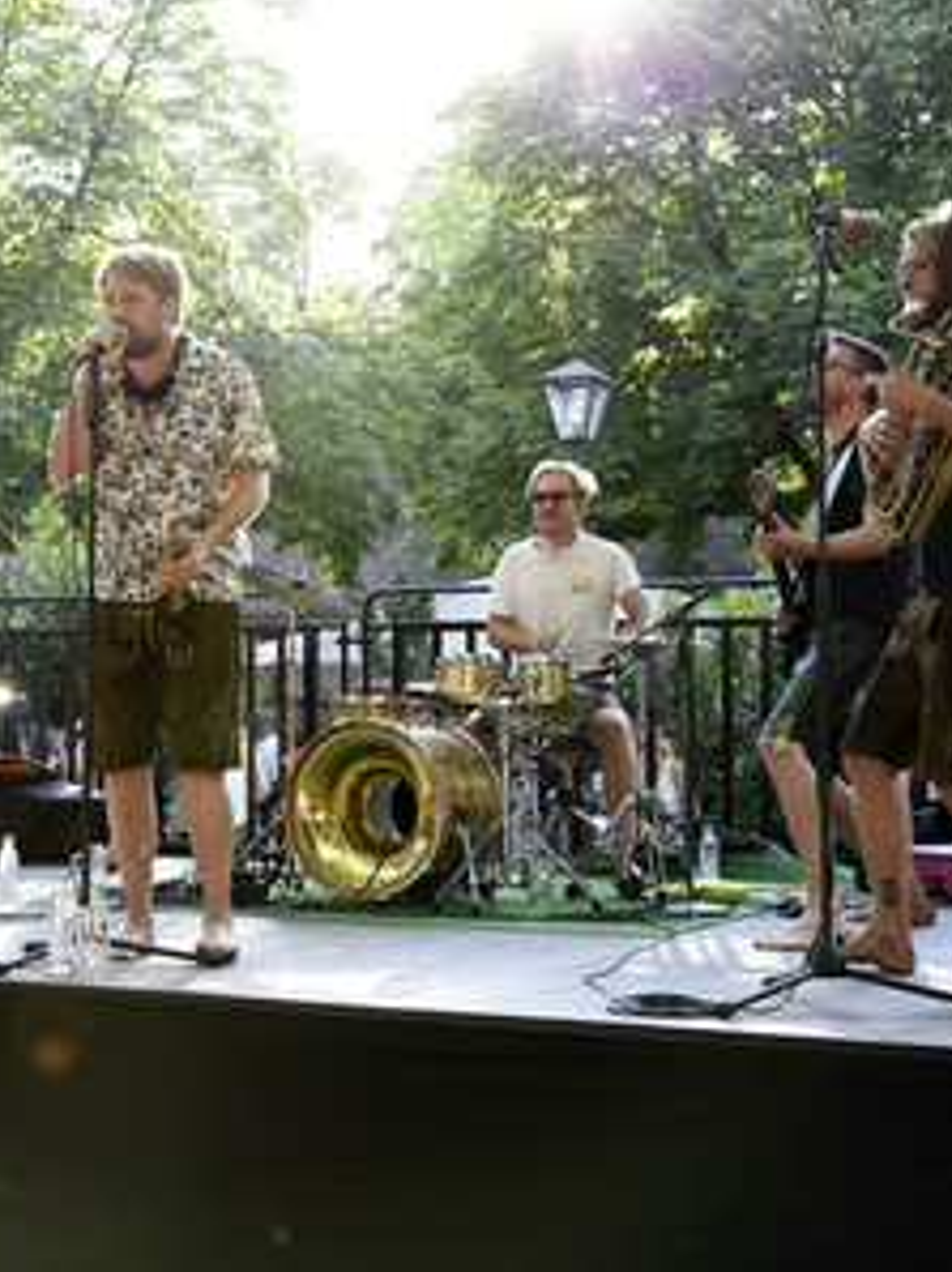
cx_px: 237
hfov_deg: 21.7
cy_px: 636
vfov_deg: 29.0
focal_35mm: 67
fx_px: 2460
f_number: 6.3
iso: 400
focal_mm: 46
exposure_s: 1/80
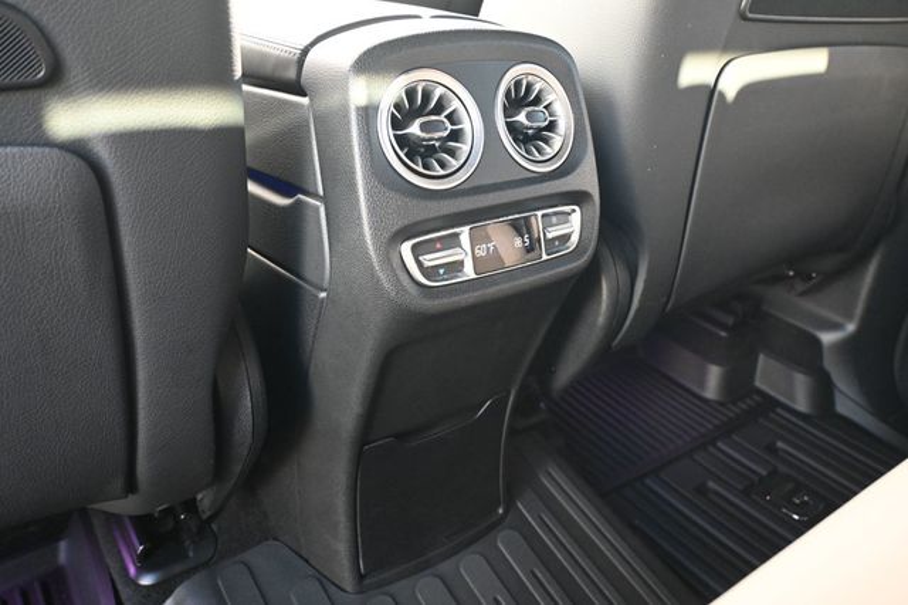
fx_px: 718
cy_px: 302
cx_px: 454
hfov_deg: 64.6
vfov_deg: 45.6
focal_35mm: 28
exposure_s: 1/125
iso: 3200
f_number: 3.8
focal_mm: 19
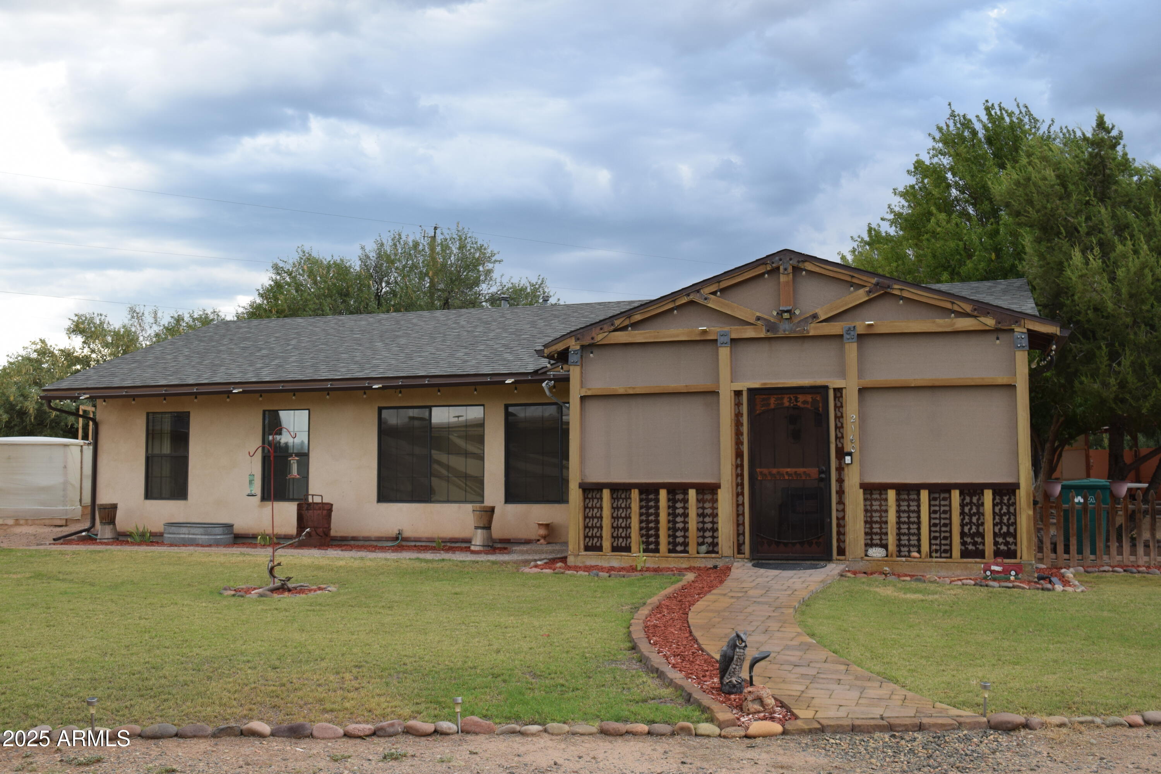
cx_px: 580
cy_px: 387
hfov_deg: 51.3
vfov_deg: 35.5
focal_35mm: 38
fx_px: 1209
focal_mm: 25
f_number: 7.1
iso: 400
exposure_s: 1/200
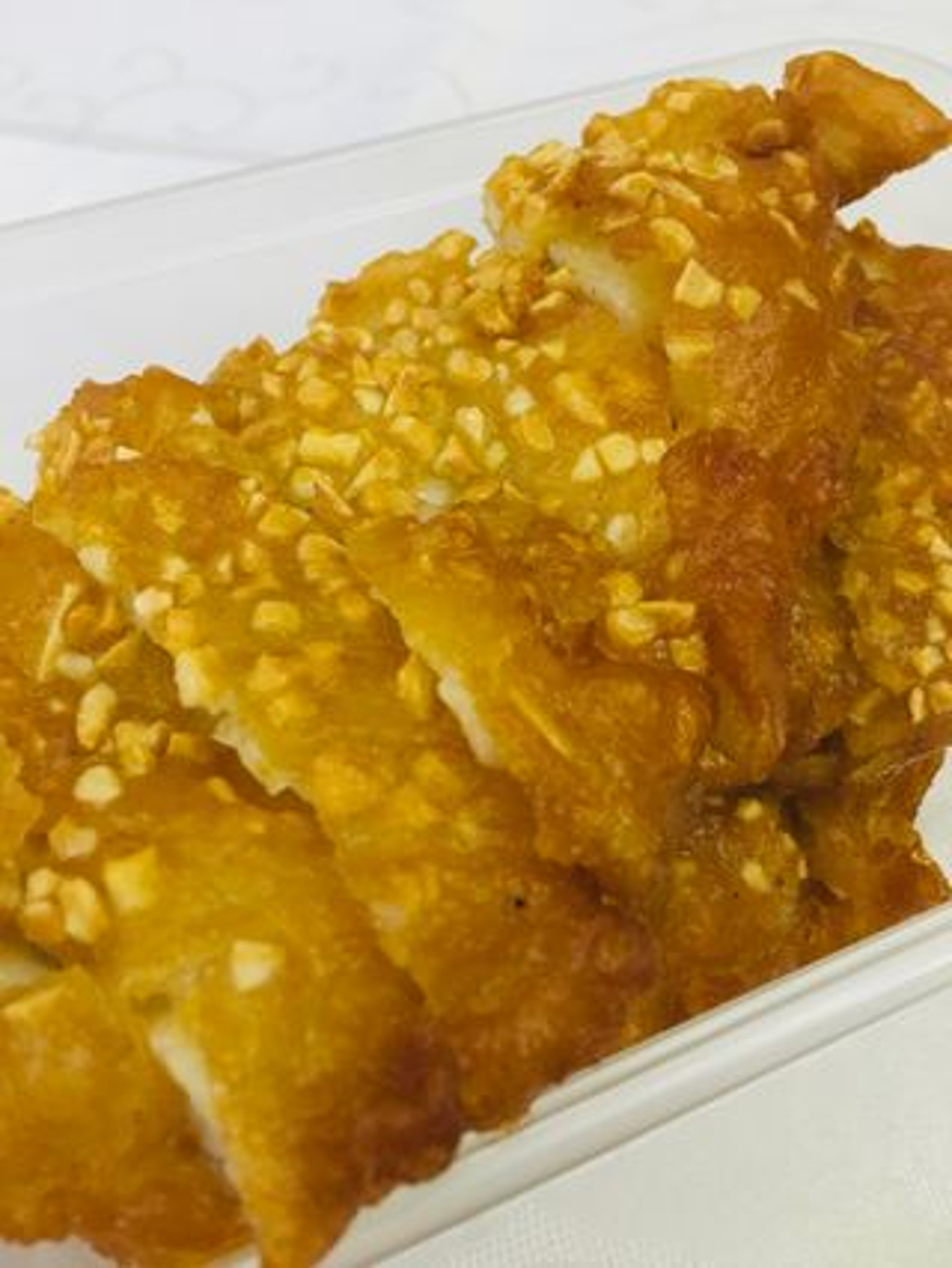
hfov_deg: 48.3
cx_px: 476
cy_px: 634
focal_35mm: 29
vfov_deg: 61.6
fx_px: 1062
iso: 200
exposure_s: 1/17
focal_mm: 4.15
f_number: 2.2
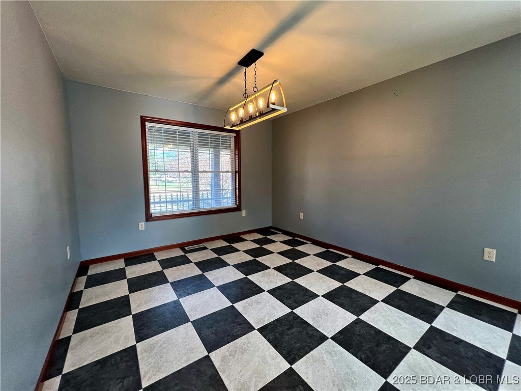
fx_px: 196
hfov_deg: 106.2
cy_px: 196
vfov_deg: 89.9
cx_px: 260
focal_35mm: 13
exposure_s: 1/120
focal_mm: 1.57
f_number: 1.8
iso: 125
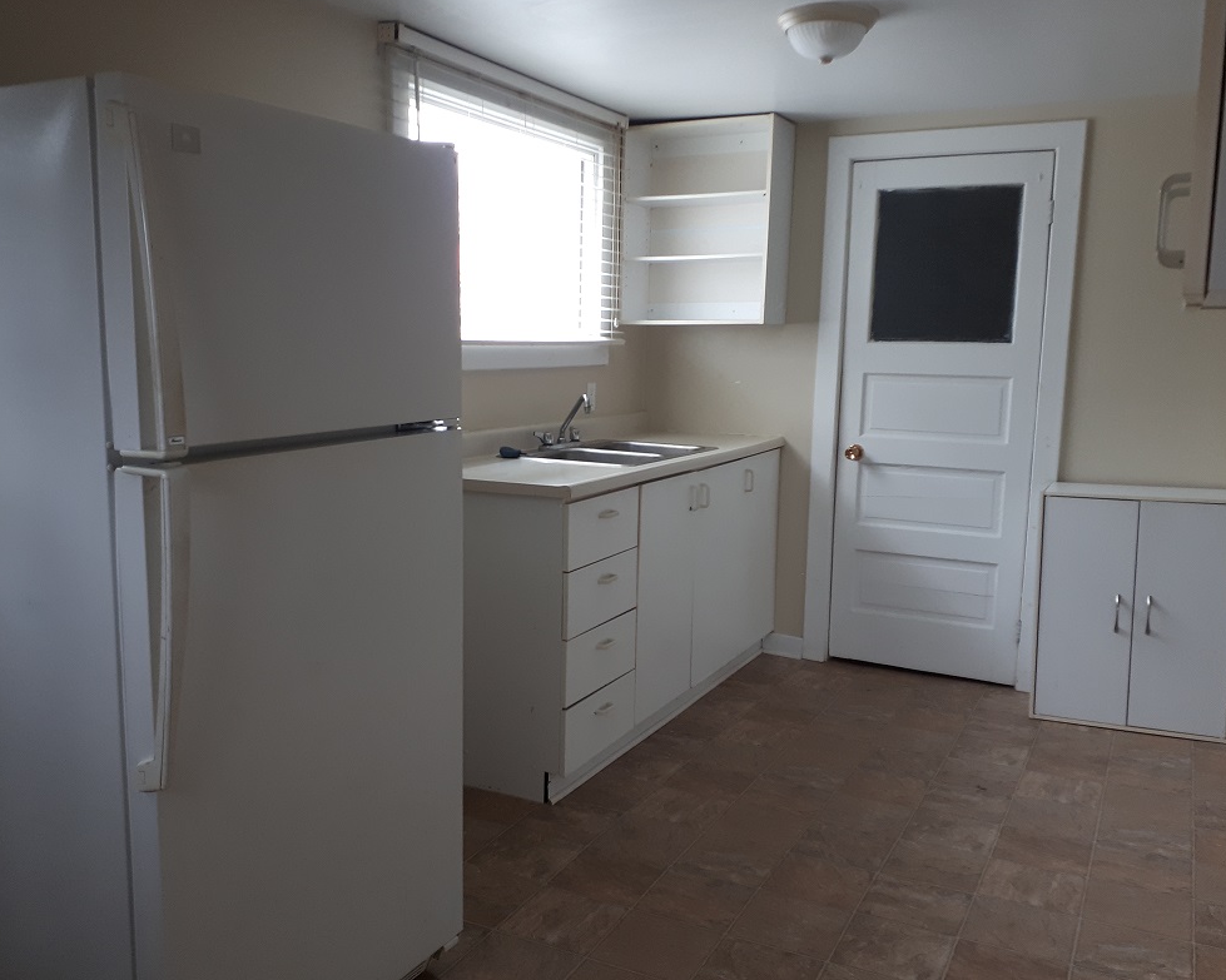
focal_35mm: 31
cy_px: 469
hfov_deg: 57.1
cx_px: 577
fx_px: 1125
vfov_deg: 47.1
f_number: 1.9
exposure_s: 1/30
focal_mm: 3.6
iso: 80
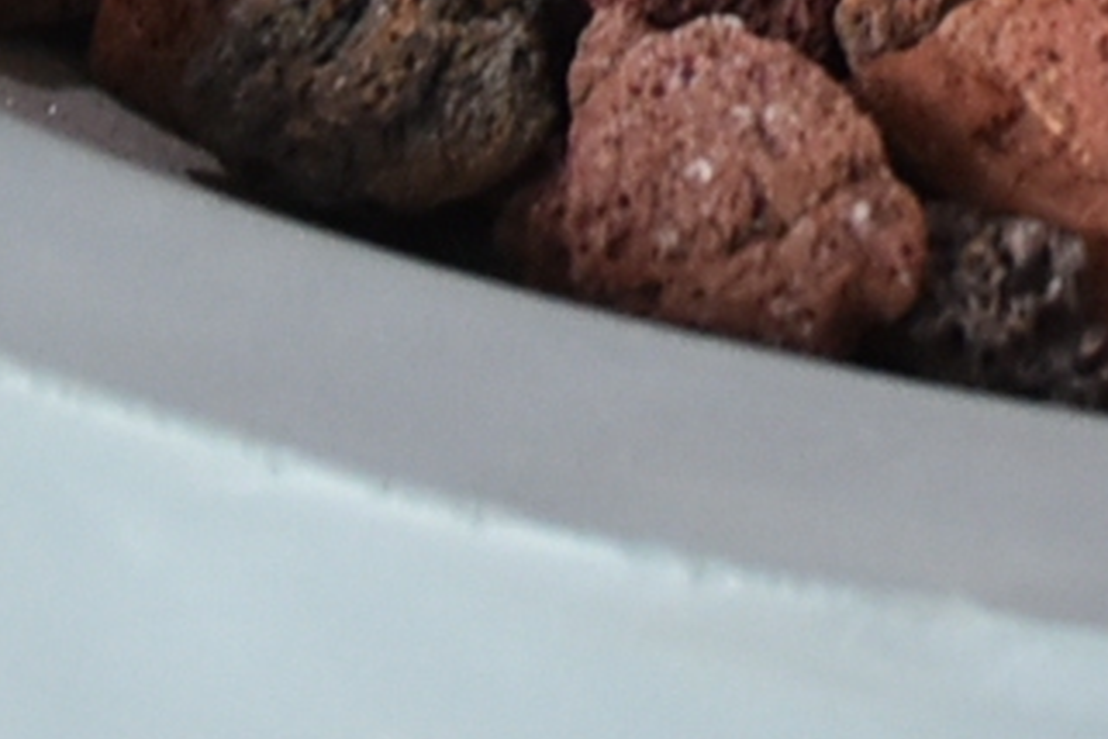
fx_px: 6217
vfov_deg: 6.6
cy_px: -760
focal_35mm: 202
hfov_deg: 9.7
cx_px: 2016
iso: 800
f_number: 4
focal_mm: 20
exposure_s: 1/60
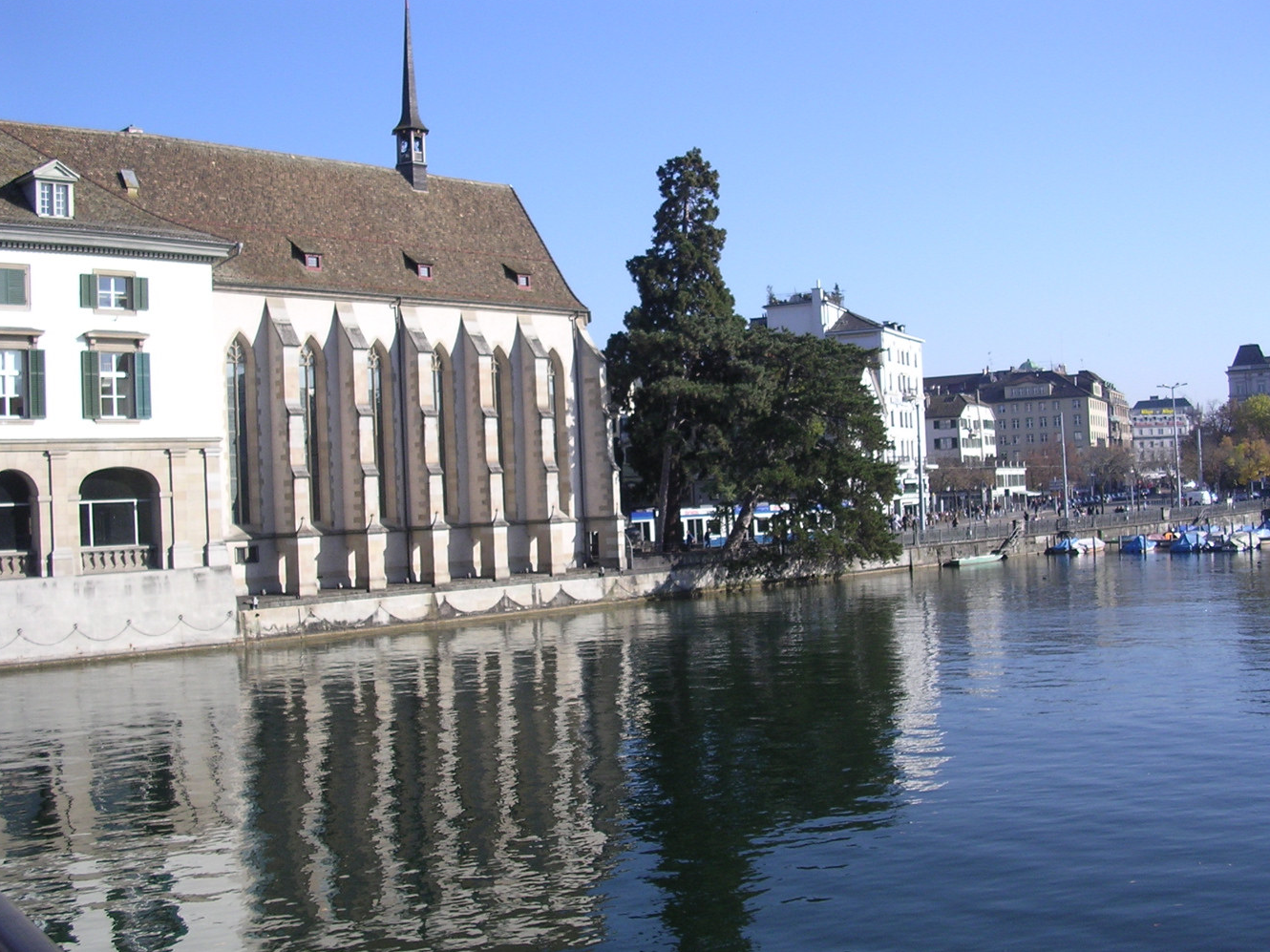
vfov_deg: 36.8
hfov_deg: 47.9
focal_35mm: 39
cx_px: 646
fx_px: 1431
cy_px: 466
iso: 100
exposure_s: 1/693
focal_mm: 5.8
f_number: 2.8
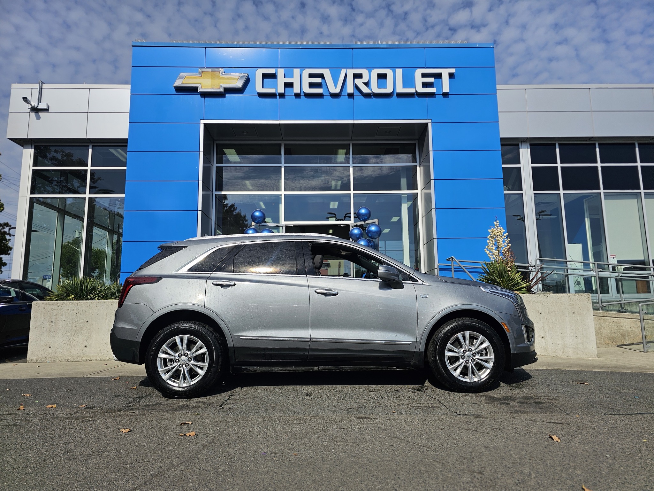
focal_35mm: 23
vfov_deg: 58.9
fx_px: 435
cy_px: 246
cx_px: 327
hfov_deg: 73.9
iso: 12
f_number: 1.7
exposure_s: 1/1804
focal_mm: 6.3
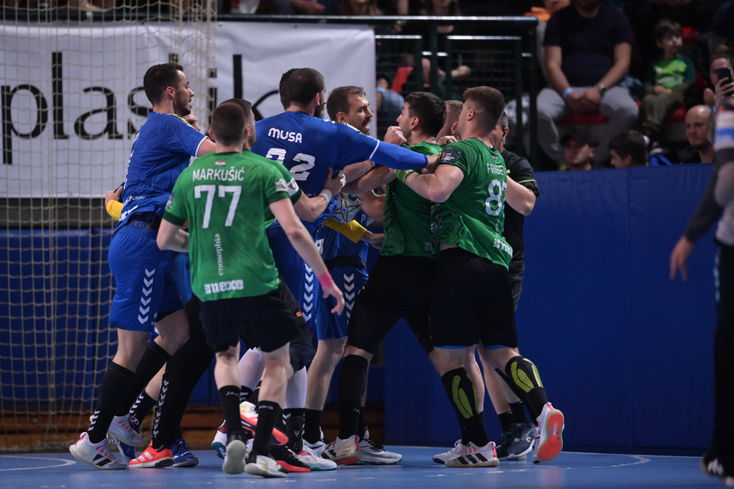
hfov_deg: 5.2
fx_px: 8156
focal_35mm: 400
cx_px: 367
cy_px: 244
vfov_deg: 3.4
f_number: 2.8
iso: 4000
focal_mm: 400
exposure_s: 1/2000
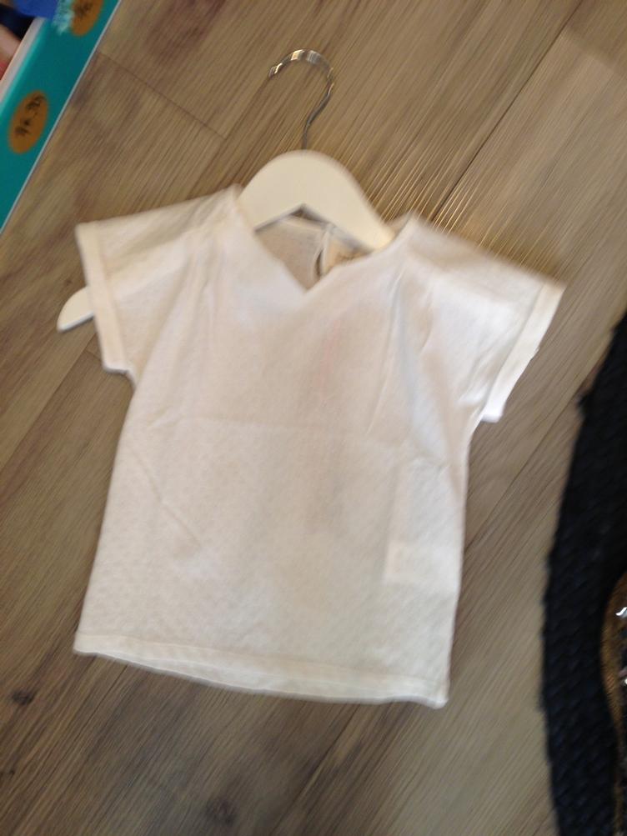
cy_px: 418
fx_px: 797
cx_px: 314
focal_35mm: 33
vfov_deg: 55.4
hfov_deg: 42.9
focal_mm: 4.12
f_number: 2.4
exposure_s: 1/20
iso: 50
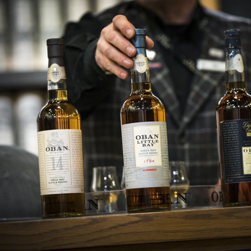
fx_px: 1313
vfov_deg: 10.9
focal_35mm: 160
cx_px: 165
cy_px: 126
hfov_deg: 10.9
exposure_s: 1/80
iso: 1600
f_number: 2.8
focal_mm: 125
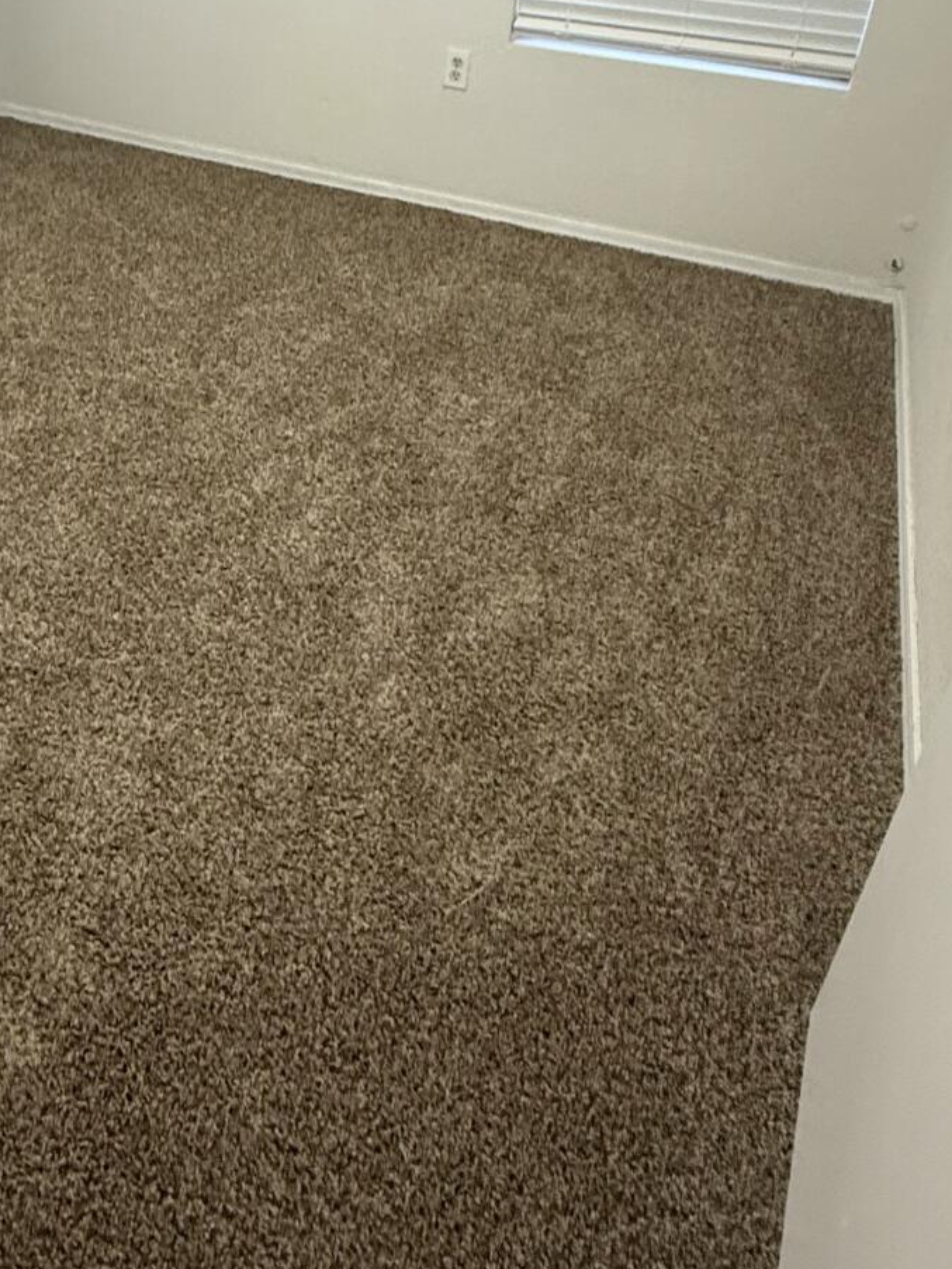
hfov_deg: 43.9
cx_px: 235
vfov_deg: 55.0
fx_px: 1137
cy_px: 288
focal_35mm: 31
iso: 400
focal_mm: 2.22
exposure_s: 1/60
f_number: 2.2
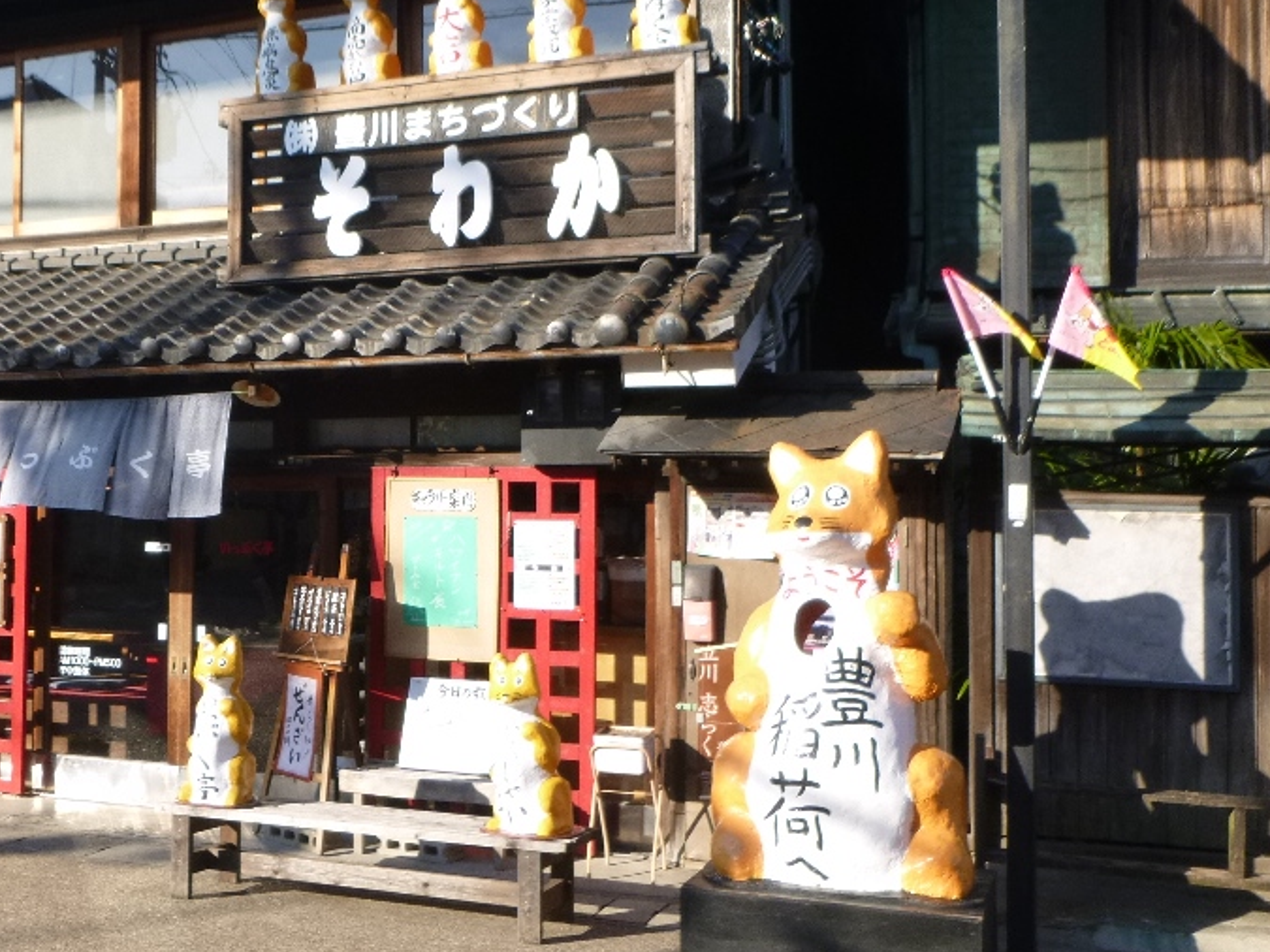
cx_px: 339
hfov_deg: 41.8
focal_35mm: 44
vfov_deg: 32.8
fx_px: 1614
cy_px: 421
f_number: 4.1
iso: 100
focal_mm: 5.2
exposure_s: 1/250
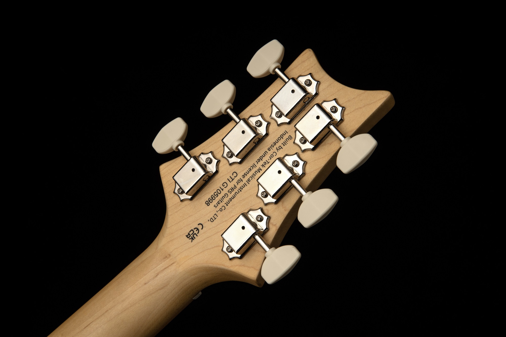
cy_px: 168
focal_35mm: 70
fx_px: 984
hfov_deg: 28.8
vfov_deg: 19.5
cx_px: 253
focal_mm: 70
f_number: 22
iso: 100
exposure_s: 1/160
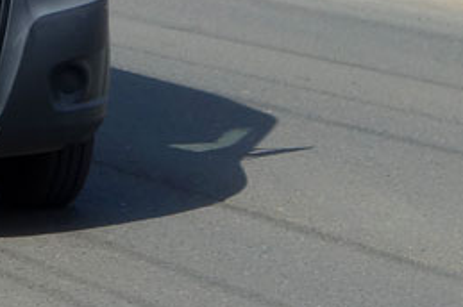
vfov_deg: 5.4
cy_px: -353
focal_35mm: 246
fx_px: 3160
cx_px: -282
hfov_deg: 8.2
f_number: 6.3
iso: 125
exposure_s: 1/500
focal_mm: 19.75
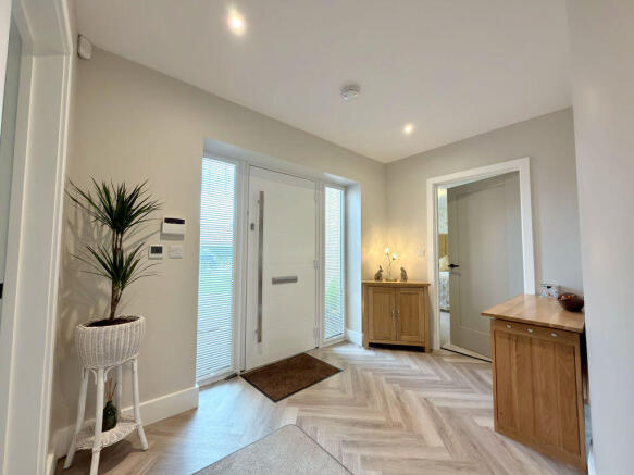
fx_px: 256
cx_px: 317
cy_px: 238
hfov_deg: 102.1
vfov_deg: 85.7
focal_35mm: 14
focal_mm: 2.22
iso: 64
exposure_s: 1/33
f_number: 2.2
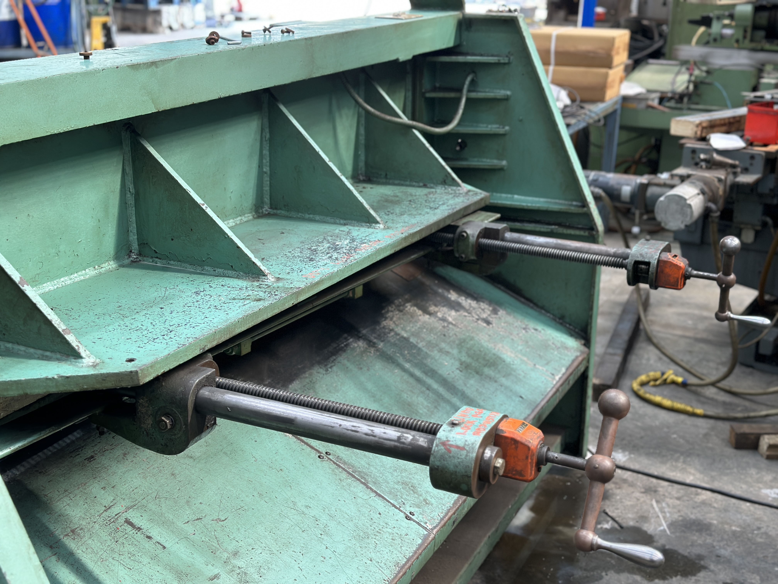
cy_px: 292
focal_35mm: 48
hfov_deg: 39.7
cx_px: 389
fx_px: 1079
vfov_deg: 30.3
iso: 125
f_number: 1.78
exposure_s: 1/50
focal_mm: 6.86
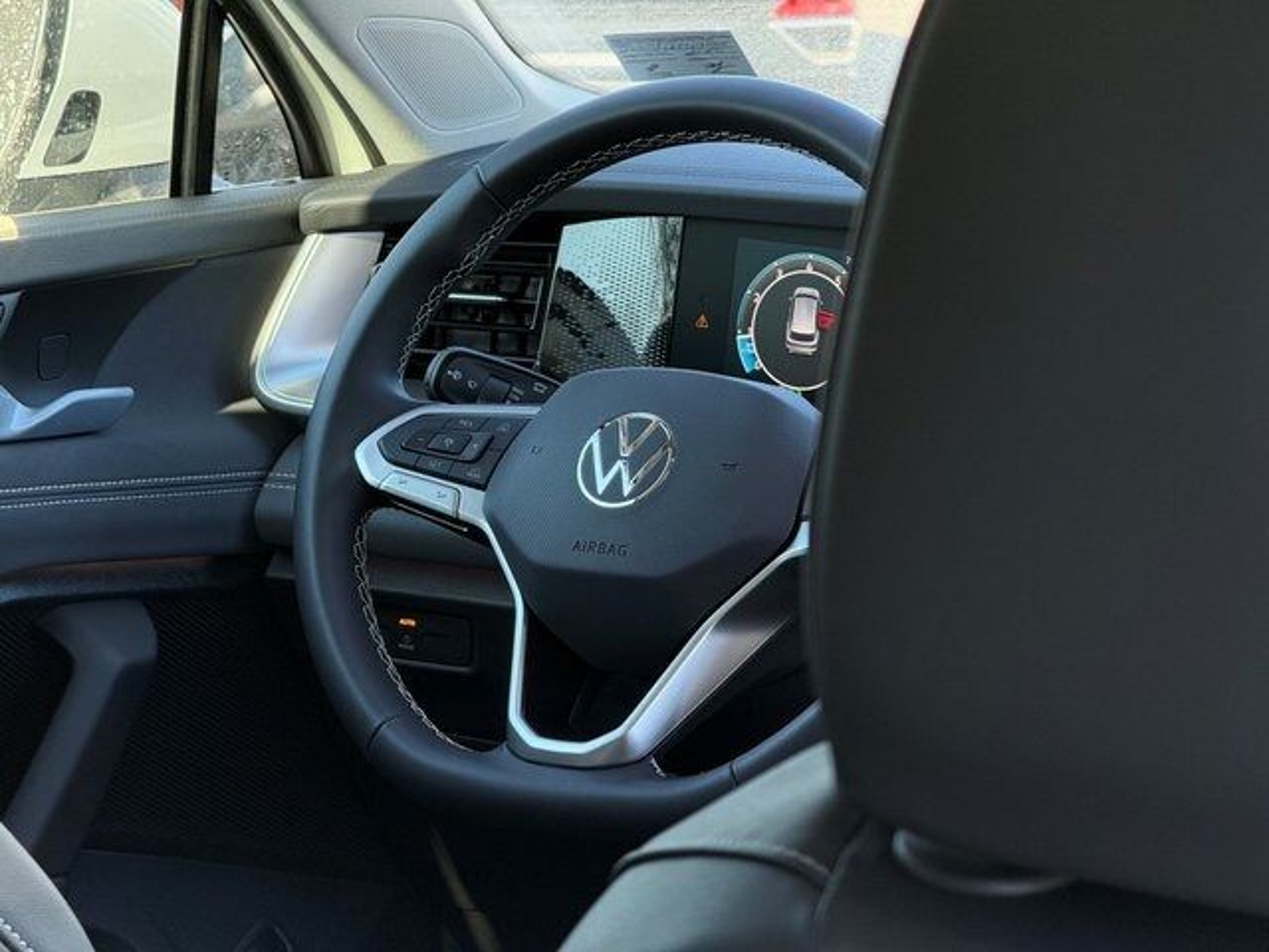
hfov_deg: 16.4
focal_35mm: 120
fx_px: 4399
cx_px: 634
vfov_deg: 12.3
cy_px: 476
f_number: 2.8
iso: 50
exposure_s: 1/99
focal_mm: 15.66
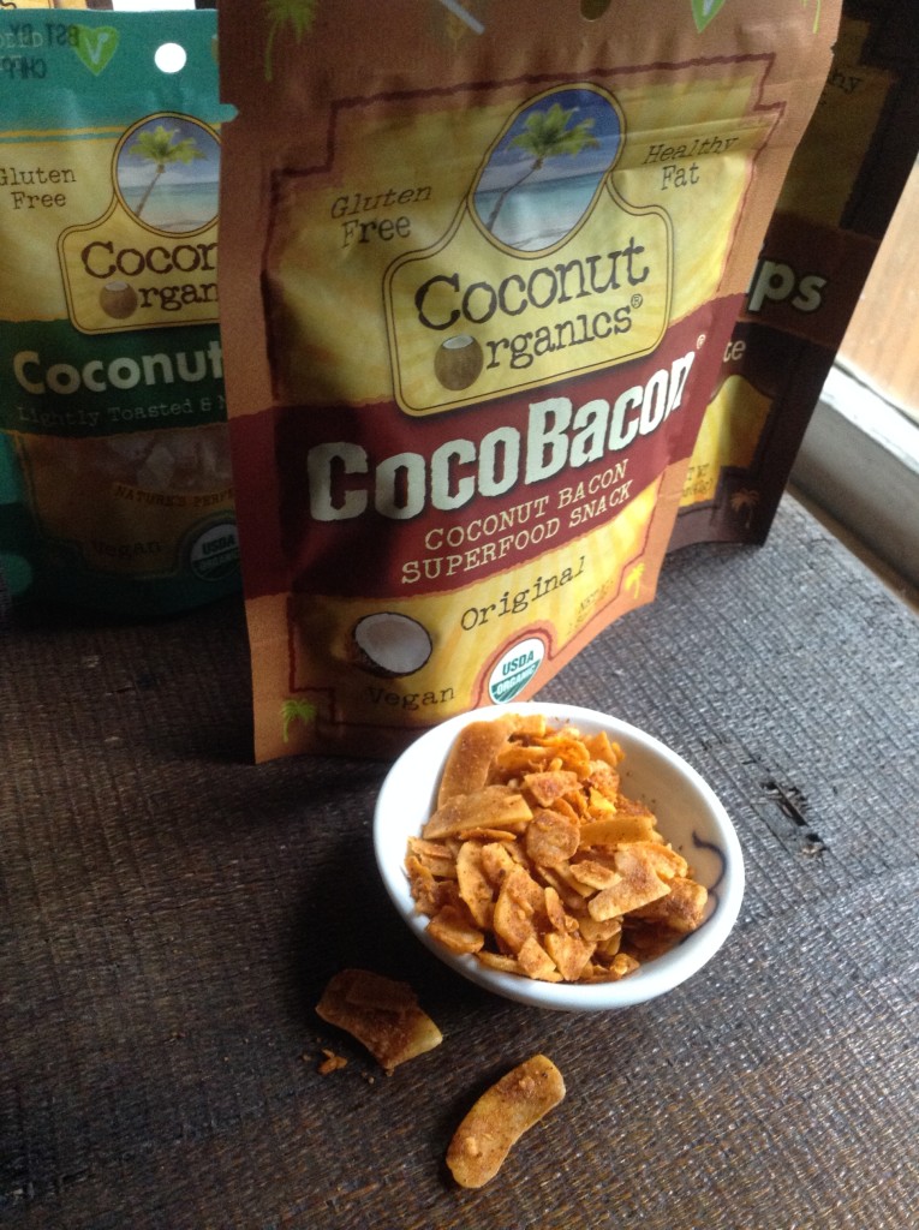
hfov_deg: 42.8
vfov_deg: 55.4
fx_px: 1171
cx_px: 460
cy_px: 615
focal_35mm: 33
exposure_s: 1/24
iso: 160
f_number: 2.4
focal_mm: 3.3
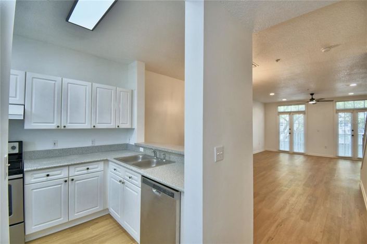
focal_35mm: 15
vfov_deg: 77.2
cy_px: 122
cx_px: 184
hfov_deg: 100.4
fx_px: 153
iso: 280
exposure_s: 1/125
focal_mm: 10
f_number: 4.5
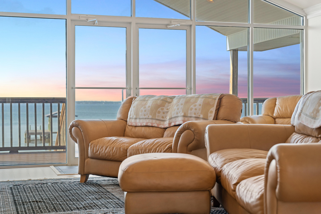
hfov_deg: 35.1
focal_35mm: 57
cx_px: 160
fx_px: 508
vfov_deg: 23.8
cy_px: 107
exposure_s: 1/100
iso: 800
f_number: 4
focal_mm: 57
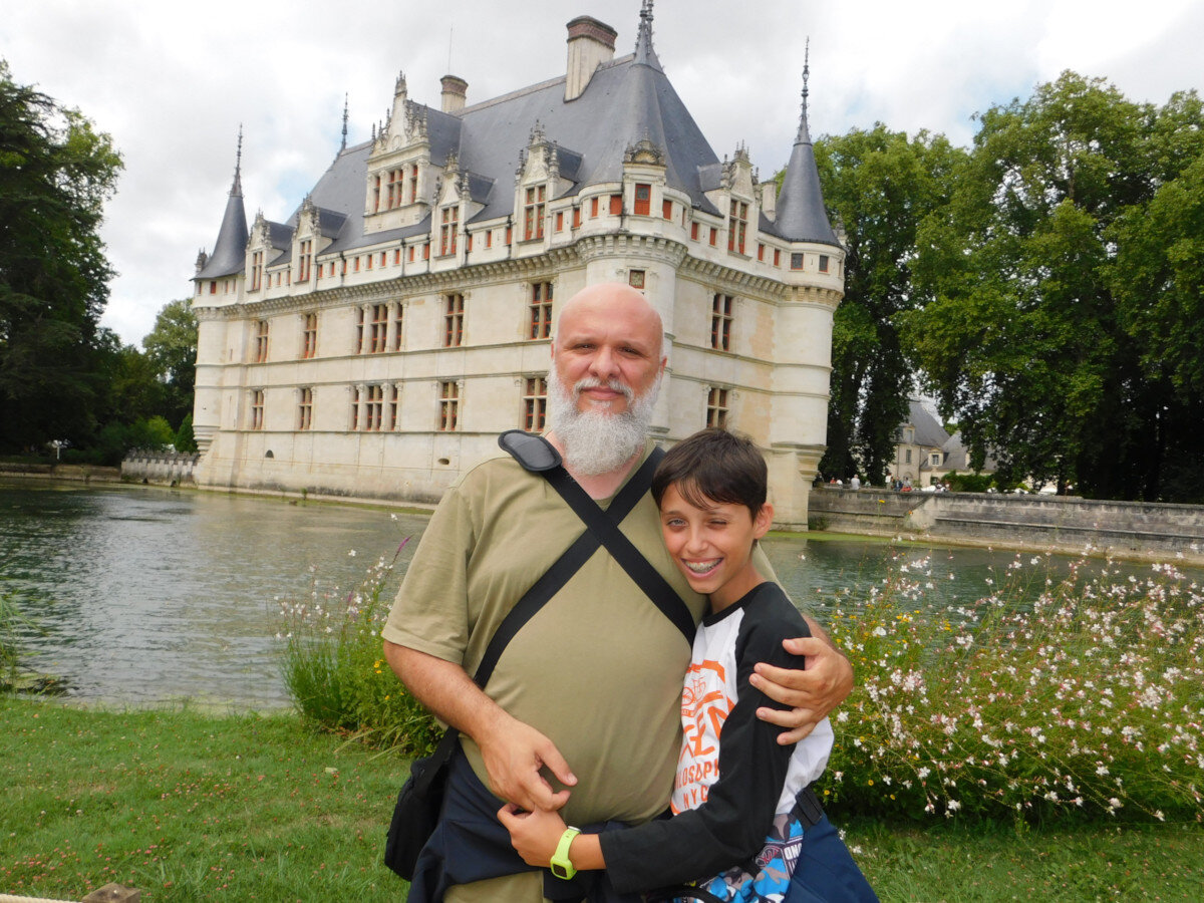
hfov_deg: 60.0
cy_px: 452
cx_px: 602
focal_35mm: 30
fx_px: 1043
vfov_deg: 46.8
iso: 125
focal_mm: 5.3
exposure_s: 1/1000
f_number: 3.2
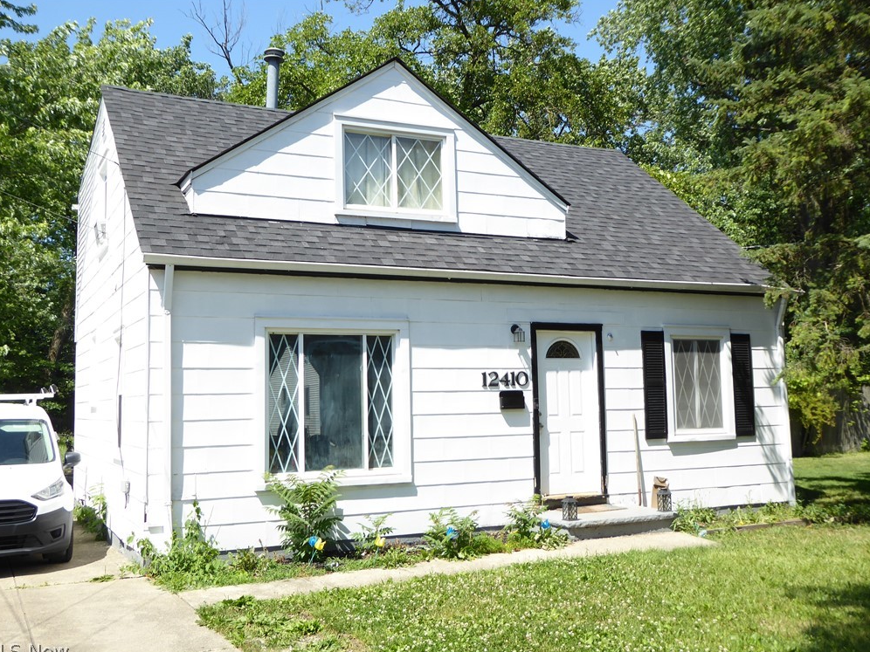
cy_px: 330
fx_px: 930
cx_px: 425
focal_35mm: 37
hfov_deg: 50.1
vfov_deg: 38.7
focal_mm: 6.3
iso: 80
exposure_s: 1/400
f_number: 3.7
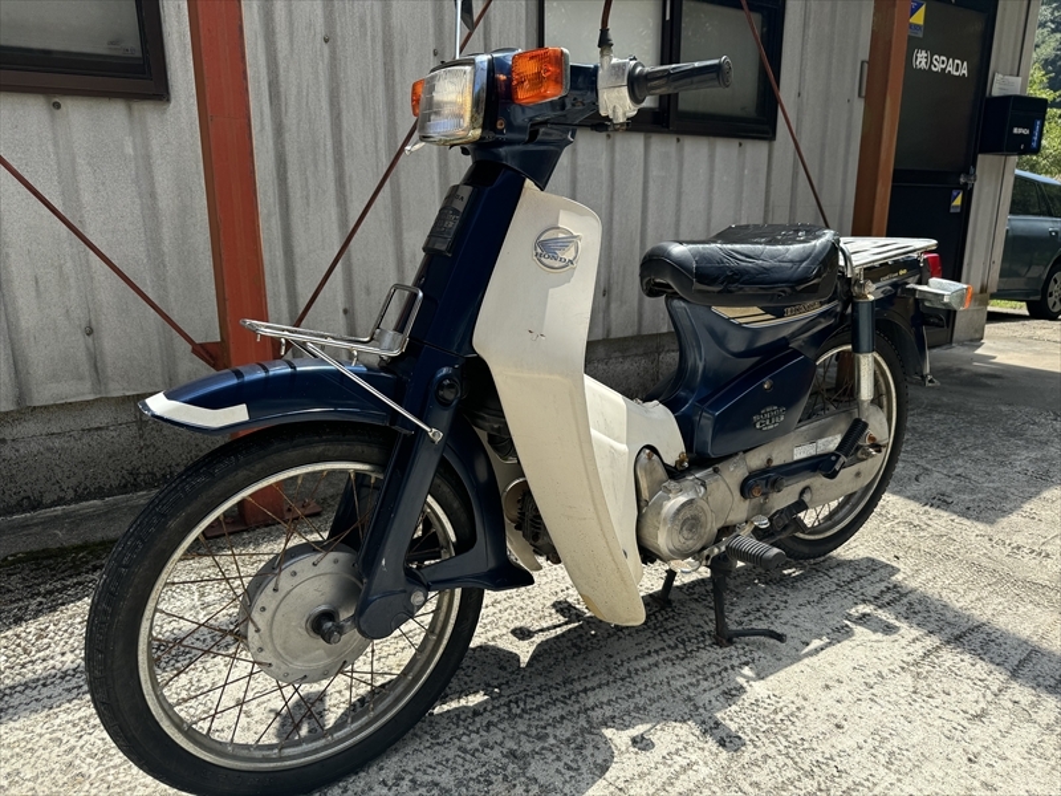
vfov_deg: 56.8
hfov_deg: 71.6
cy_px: 398
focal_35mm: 24
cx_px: 530
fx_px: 736
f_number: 1.78
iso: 80
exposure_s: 1/2252
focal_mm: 6.76
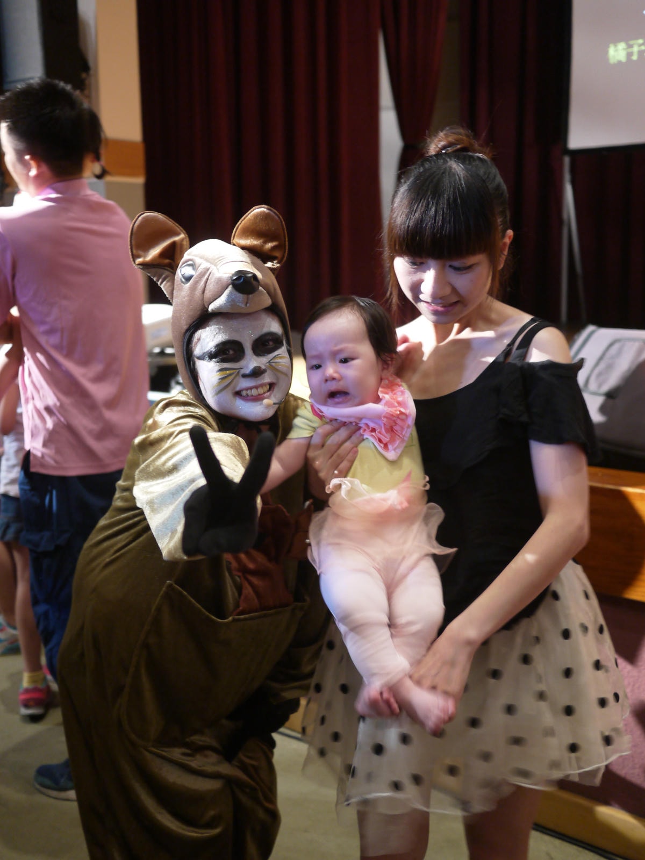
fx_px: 994
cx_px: 322
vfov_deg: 46.8
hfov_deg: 36.0
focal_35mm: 40
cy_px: 430
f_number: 1.7
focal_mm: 20
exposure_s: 1/20
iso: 400
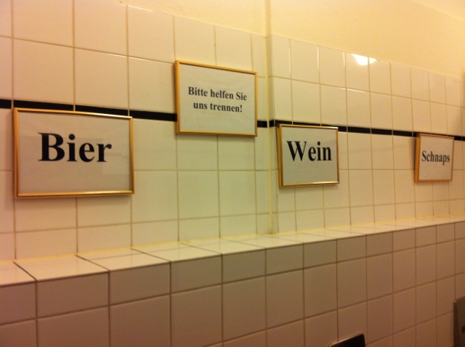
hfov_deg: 52.7
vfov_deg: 40.6
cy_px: 174
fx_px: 469
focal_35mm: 35
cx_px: 232
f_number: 2.8
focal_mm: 3.85
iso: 80
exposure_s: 1/15
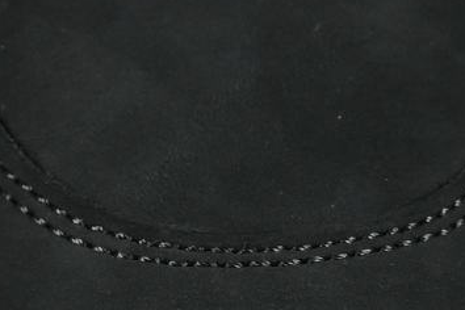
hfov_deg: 3.6
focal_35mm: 567
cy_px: -121
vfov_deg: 2.4
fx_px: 7323
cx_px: -33
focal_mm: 48
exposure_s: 1/160
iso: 160
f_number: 7.1
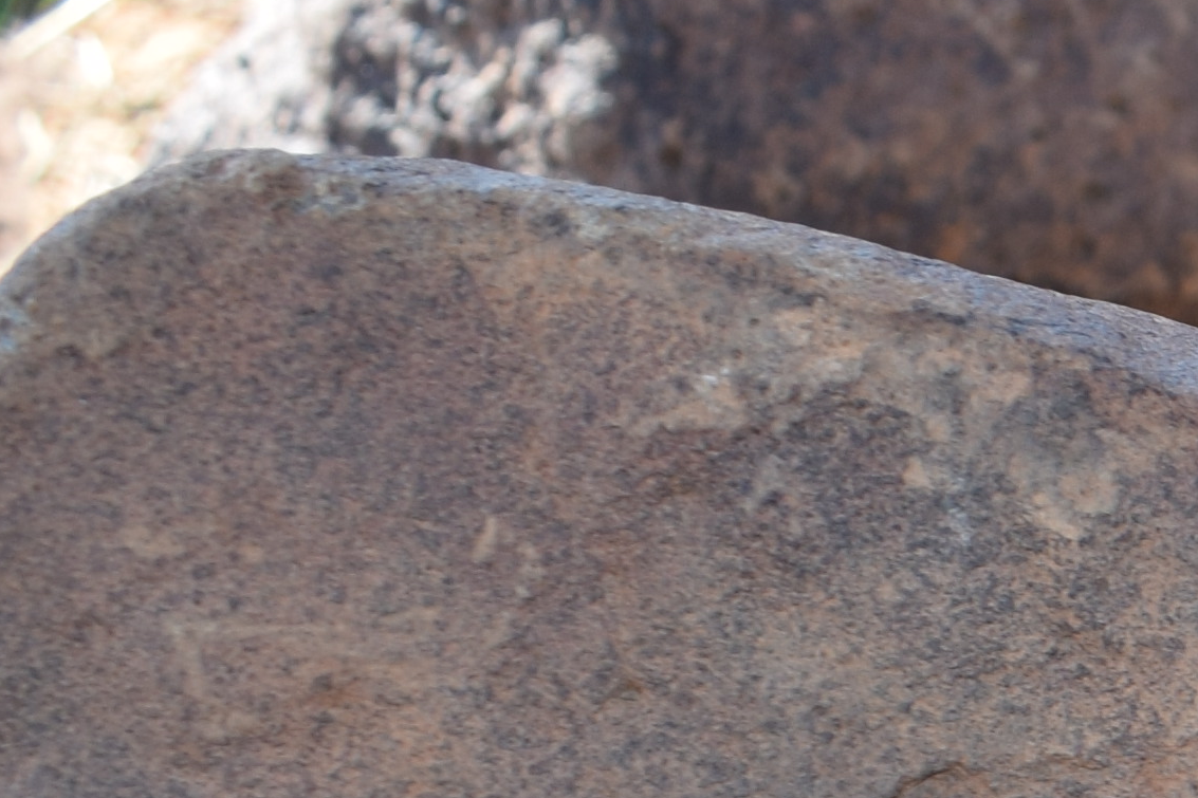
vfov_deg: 9.2
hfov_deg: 12.4
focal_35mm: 143
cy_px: 1329
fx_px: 4758
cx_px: 2519
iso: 125
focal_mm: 18
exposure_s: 1/125
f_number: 5.6
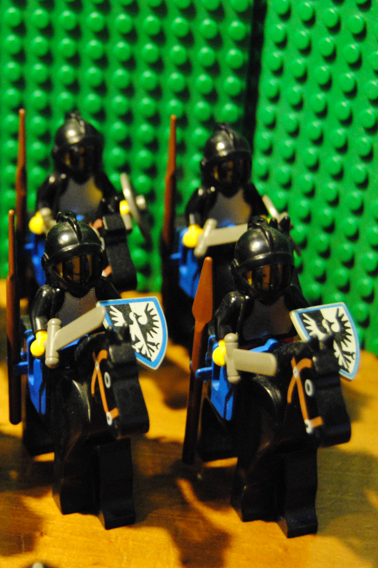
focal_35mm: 79
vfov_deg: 25.8
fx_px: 1240
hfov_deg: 17.1
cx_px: 54
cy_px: 284
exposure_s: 1/6
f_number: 4.5
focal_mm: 35
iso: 1600
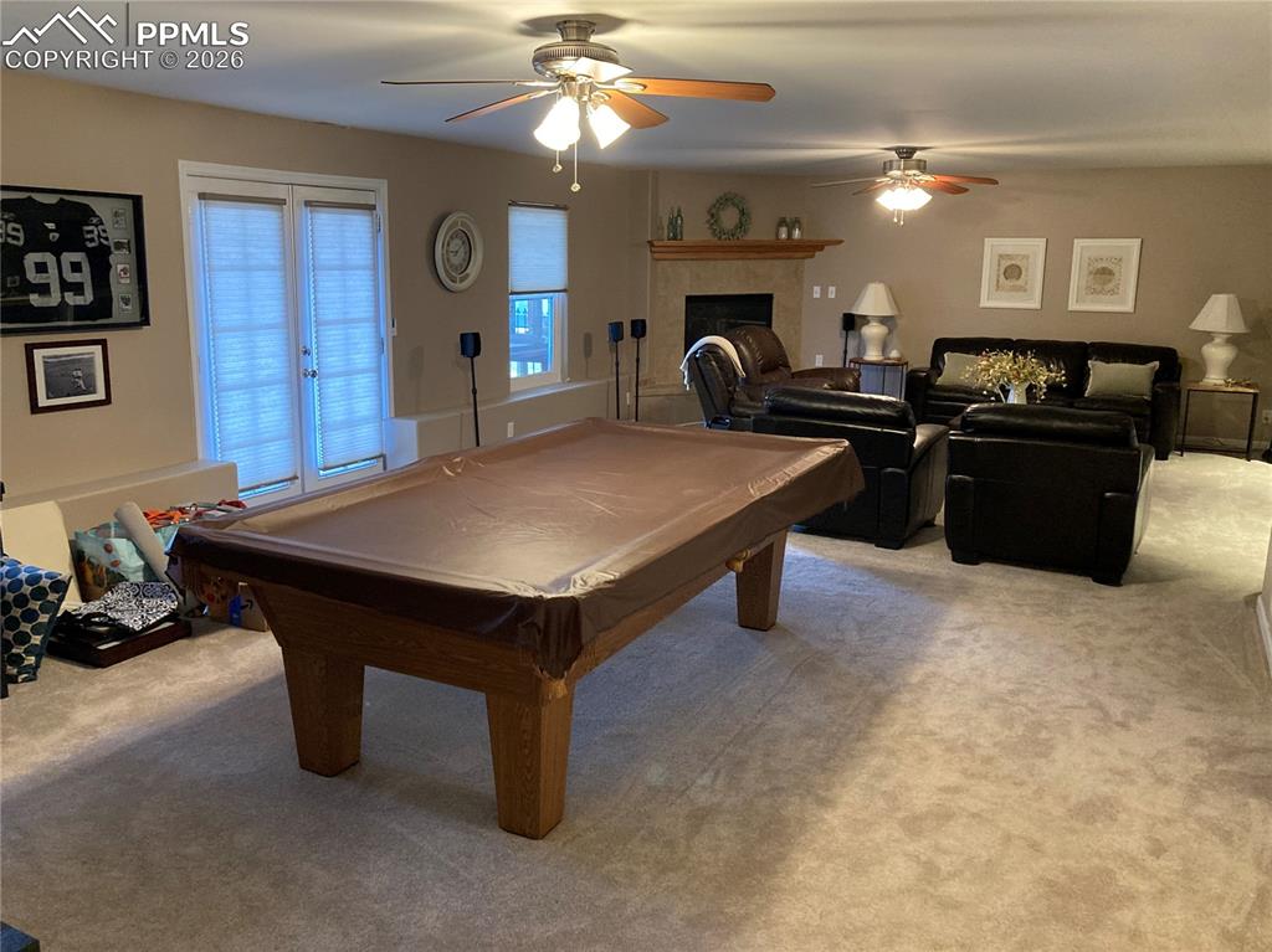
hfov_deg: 63.5
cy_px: 476
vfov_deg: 49.7
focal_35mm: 28
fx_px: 1028
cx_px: 636
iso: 320
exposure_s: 1/40
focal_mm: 3.99
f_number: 1.8
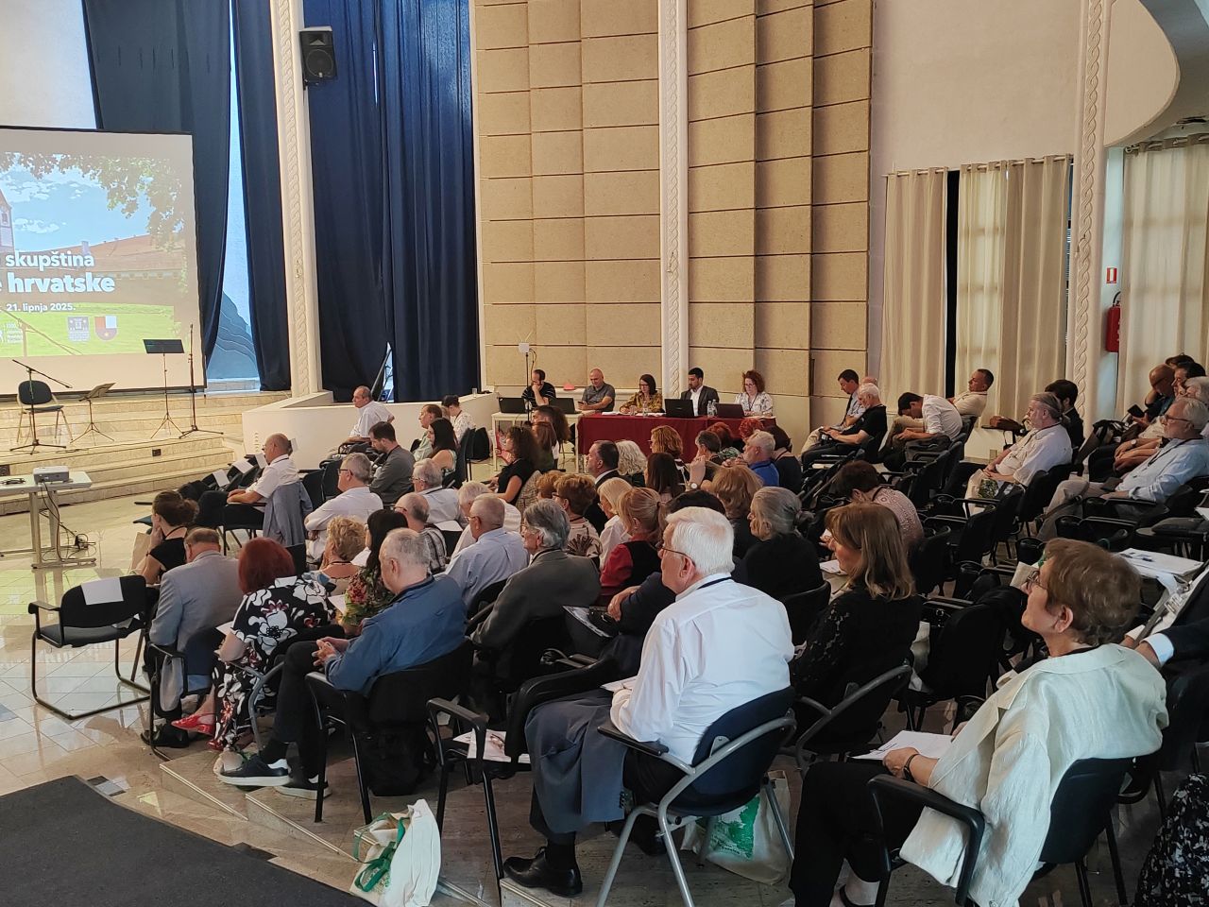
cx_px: 604
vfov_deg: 39.7
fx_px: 1257
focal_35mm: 36
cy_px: 454
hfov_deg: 51.4
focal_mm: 5.52
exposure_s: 1/50
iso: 800
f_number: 1.9
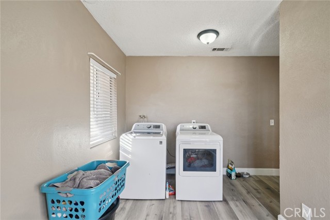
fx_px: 137
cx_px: 165
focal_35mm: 15
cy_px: 110
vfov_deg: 77.3
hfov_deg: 100.4
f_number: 9
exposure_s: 1/15
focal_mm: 15
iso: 400
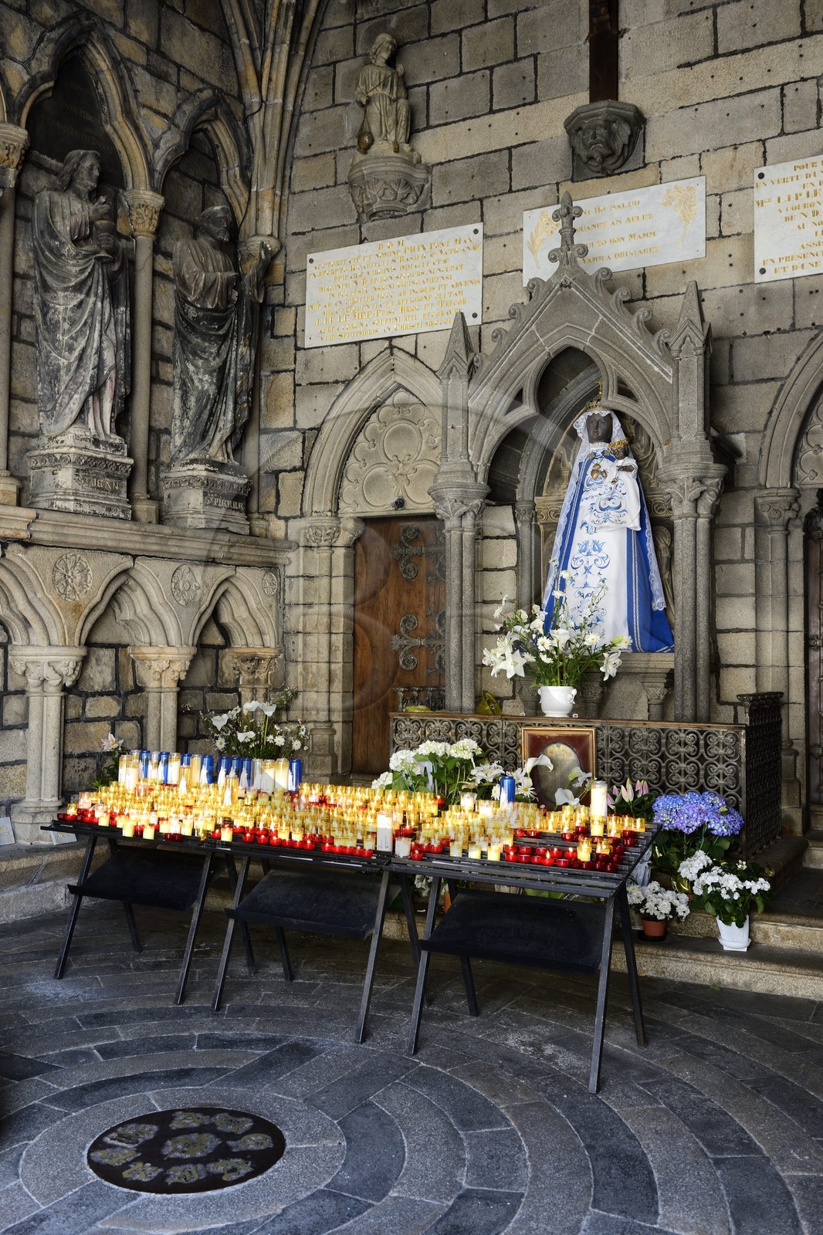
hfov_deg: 41.1
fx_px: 1098
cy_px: 618
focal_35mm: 32
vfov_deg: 58.7
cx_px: 412
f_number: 7.1
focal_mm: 32
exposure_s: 1/30
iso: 800
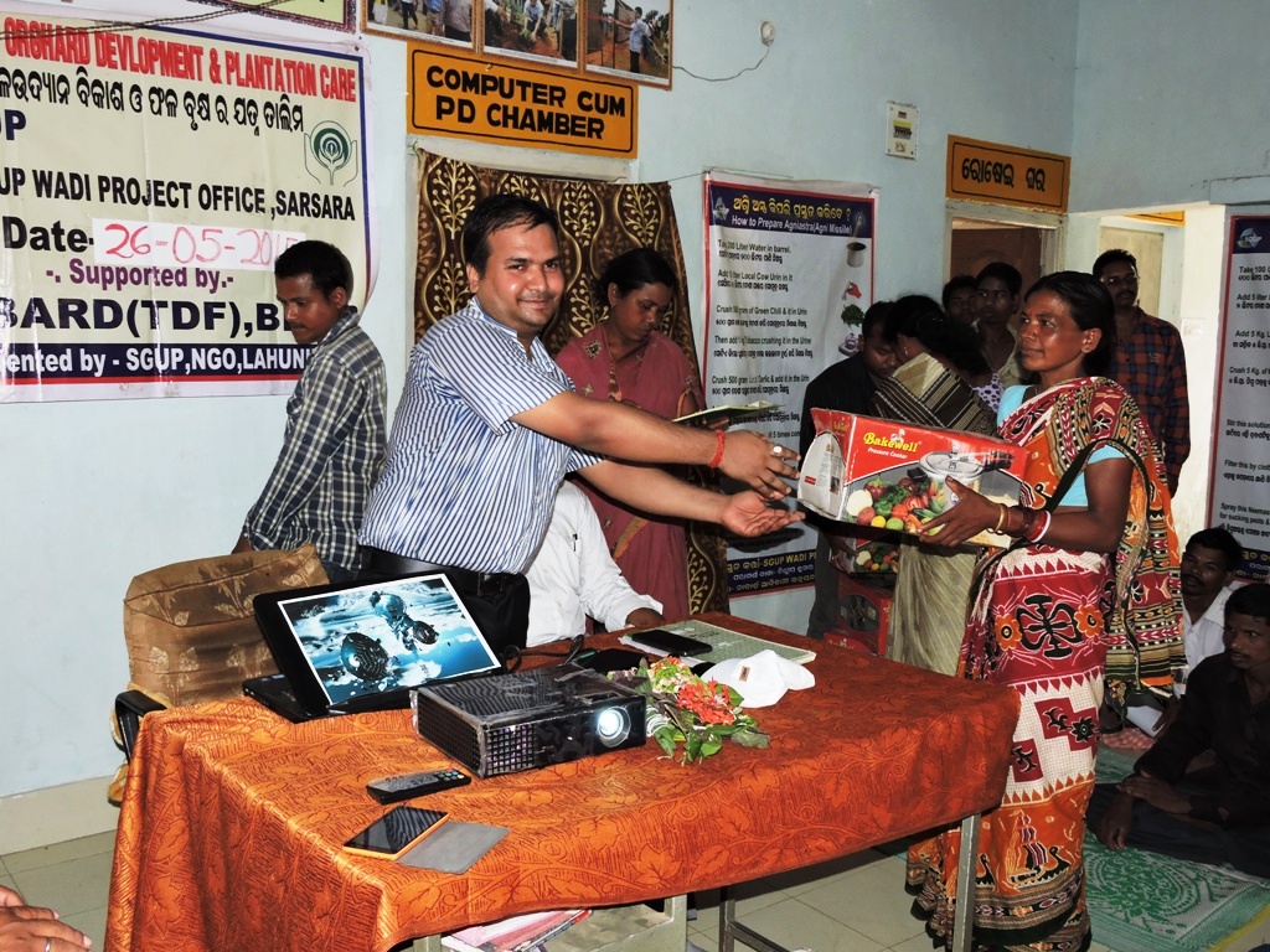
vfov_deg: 42.9
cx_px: 635
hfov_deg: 55.4
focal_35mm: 33
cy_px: 476
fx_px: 1211
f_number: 3.6
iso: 200
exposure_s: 1/30
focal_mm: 5.9
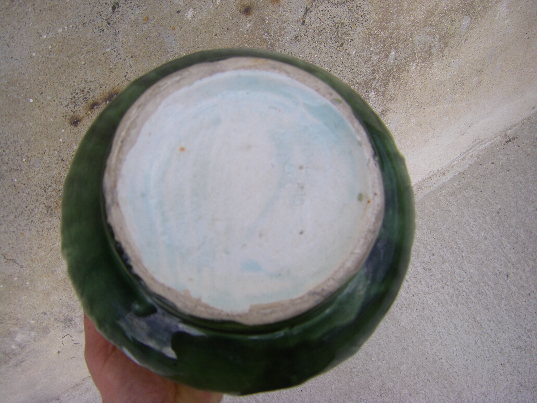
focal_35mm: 38
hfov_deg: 49.0
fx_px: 589
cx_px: 268
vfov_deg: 37.7
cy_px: 202
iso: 64
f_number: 3.5
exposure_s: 1/125
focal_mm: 6.3
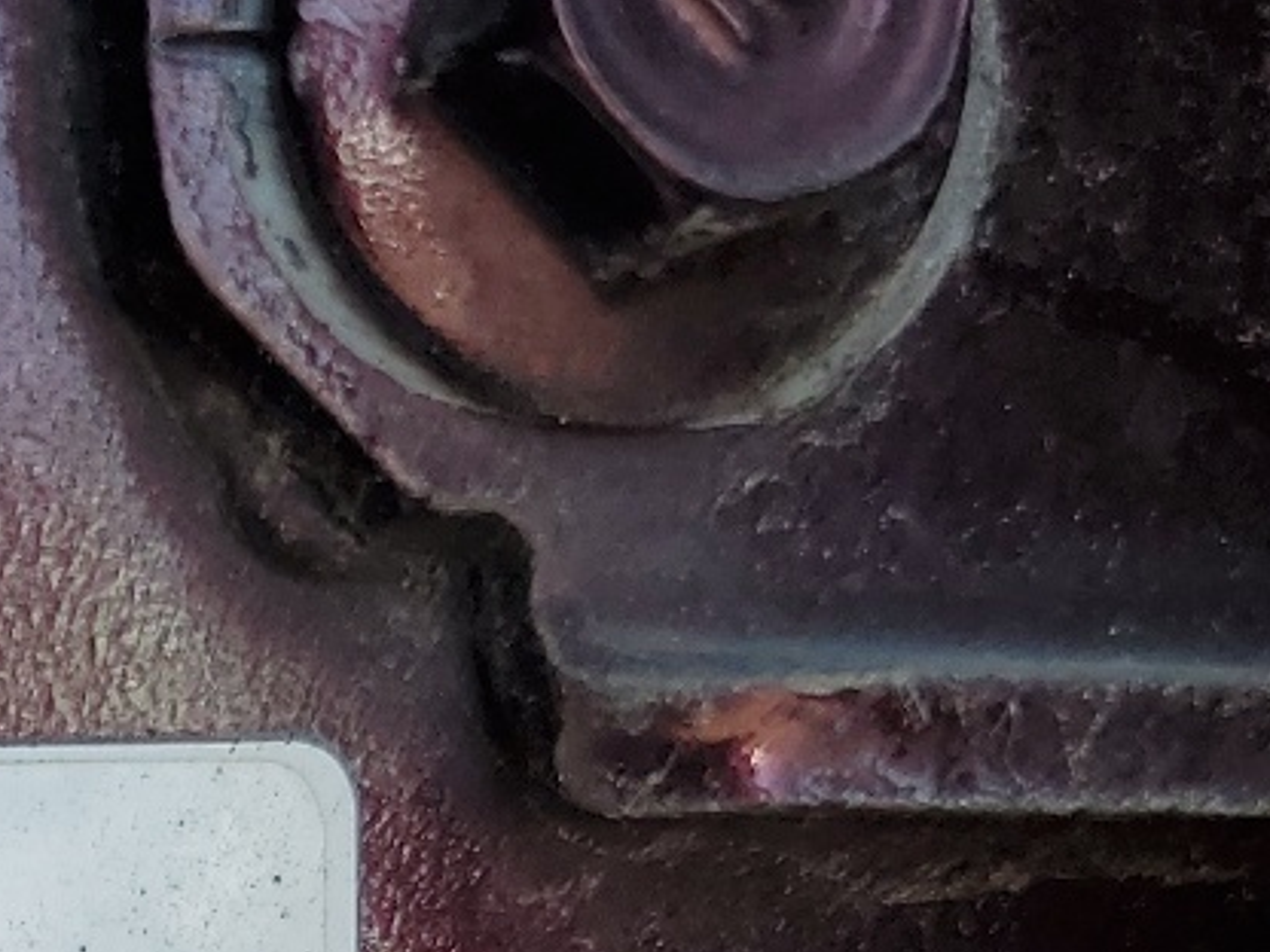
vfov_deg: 13.1
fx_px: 3669
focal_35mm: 100
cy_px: 1828
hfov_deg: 18.5
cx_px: -290
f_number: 1.5
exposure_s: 1/357
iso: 50
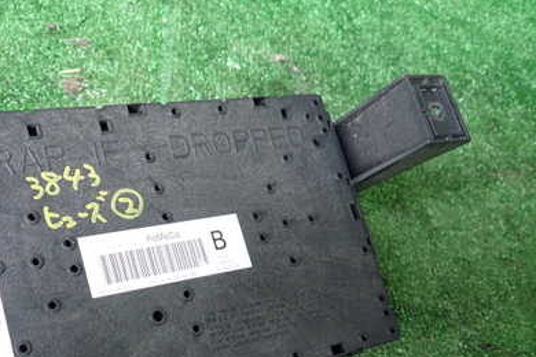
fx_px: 596
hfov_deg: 47.0
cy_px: 277
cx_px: 146
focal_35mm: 40
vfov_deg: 32.6
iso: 200
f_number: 2
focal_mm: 4.5
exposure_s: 1/60
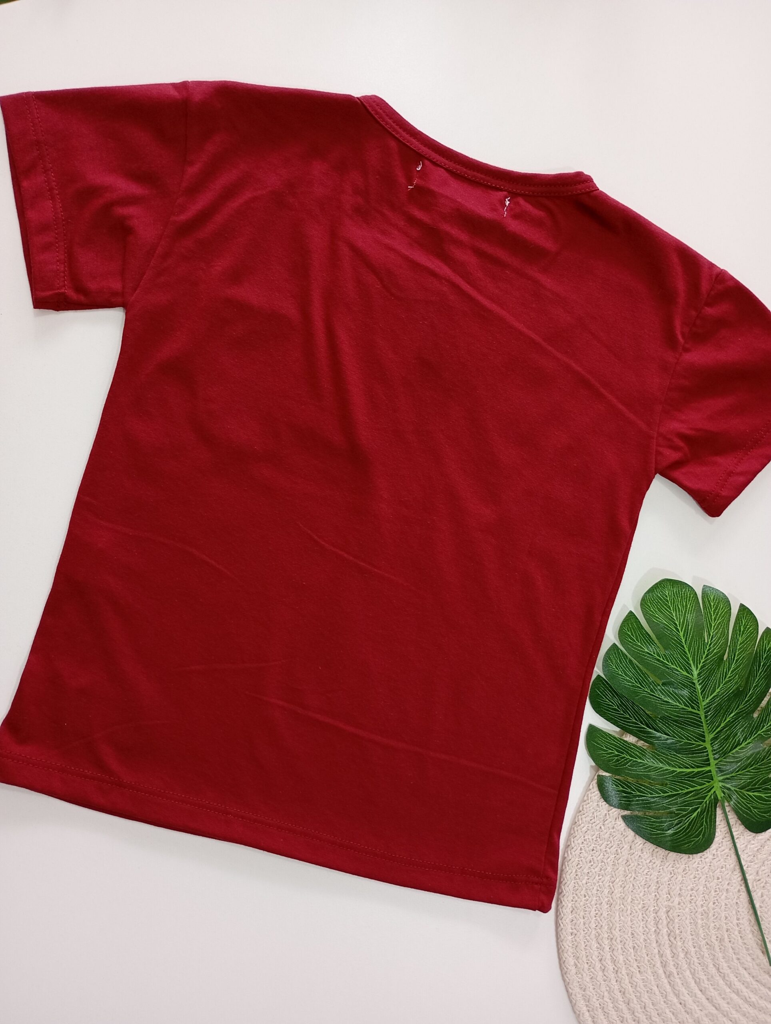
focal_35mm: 28
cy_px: 512
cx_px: 386
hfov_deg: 49.9
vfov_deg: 63.4
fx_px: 829
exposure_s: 1/33.3
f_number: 1.8
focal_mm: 4.27
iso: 403
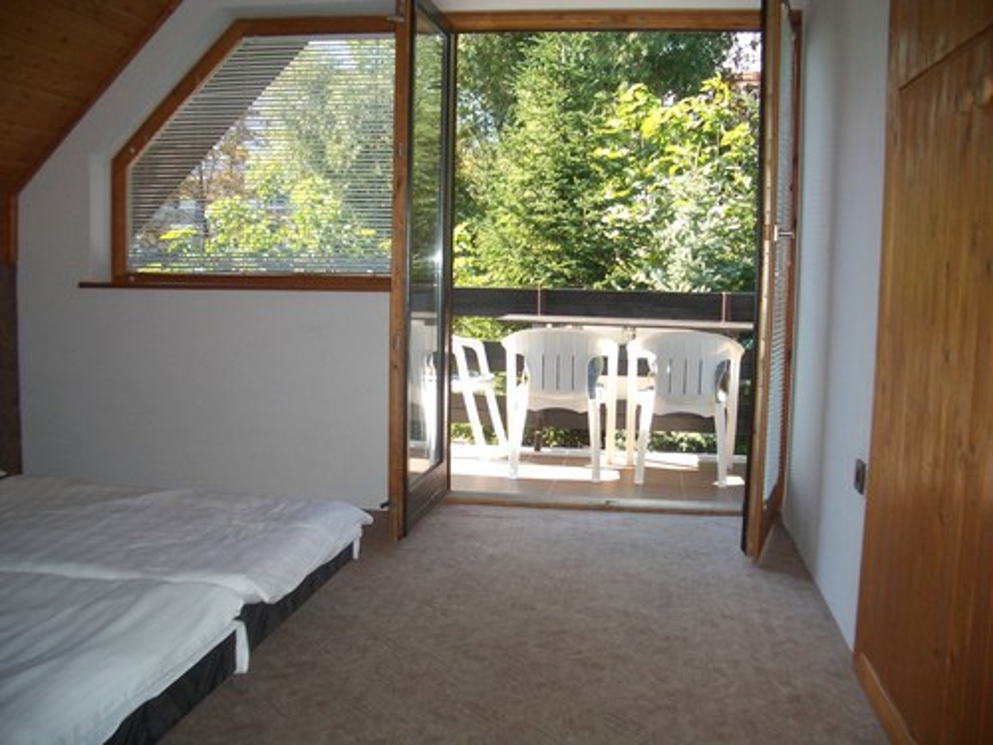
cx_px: 496
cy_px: 372
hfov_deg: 52.6
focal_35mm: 35
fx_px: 1004
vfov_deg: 40.7
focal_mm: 5.8
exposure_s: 1/400
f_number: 2.6
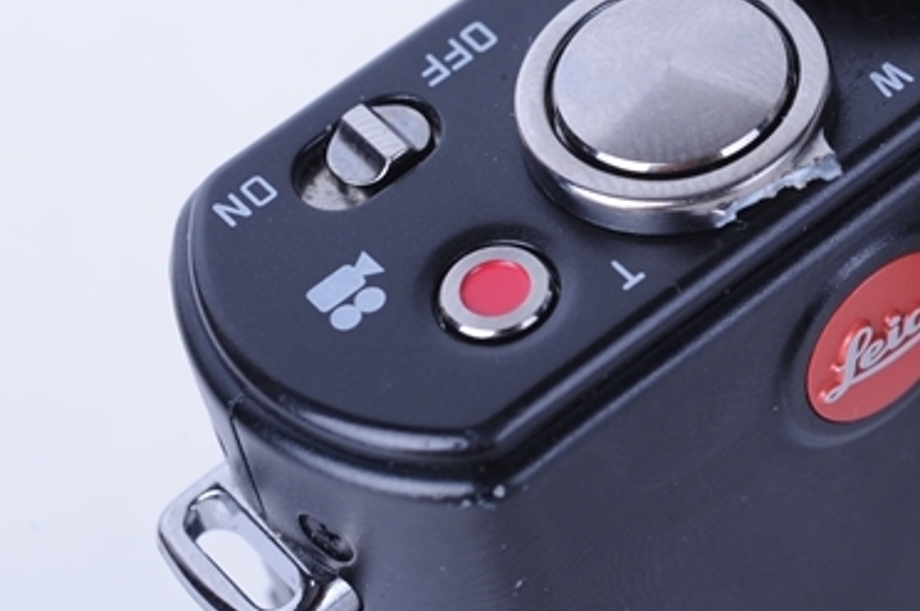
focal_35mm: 121
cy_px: 174
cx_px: 836
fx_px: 3088
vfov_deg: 11.3
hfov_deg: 16.7
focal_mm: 60
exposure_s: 1/160
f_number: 11
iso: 200
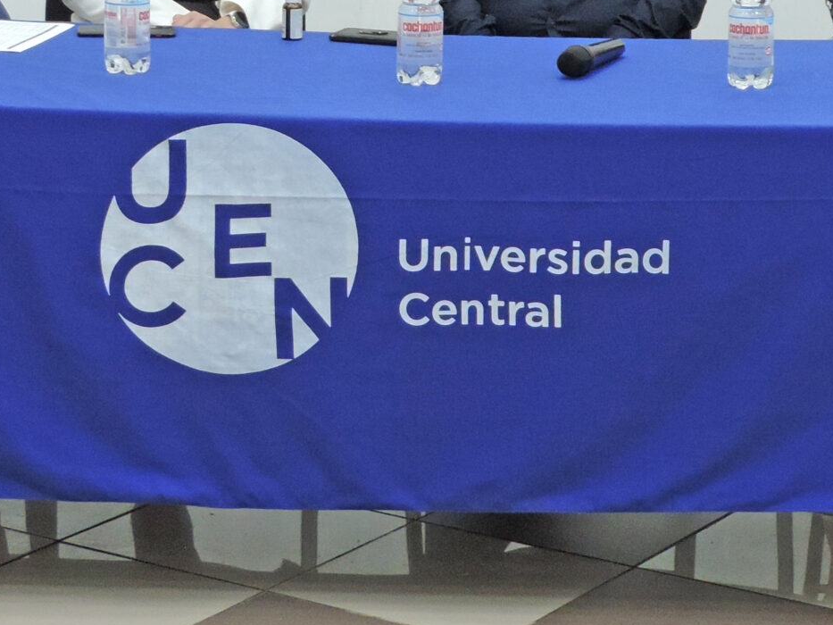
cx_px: 537
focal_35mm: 118
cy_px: 14
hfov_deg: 16.7
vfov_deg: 12.4
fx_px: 2840
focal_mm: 7.6
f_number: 3.4
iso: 400
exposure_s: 1/25
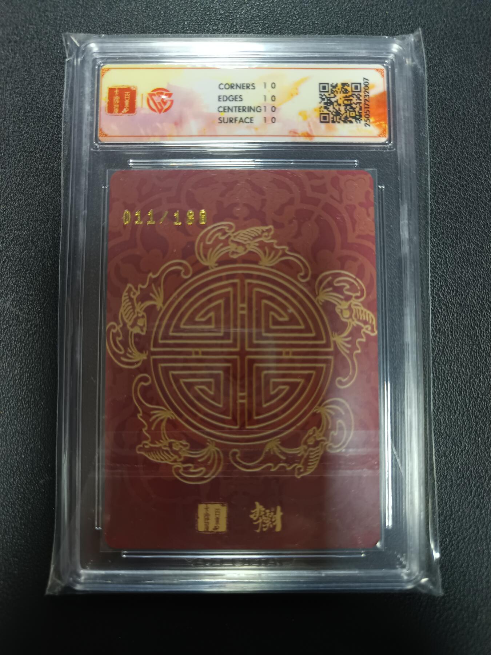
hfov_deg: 56.8
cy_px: 328
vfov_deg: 71.6
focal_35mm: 24
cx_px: 246
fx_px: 454
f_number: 1.7
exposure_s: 1/50
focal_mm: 5.31
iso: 859
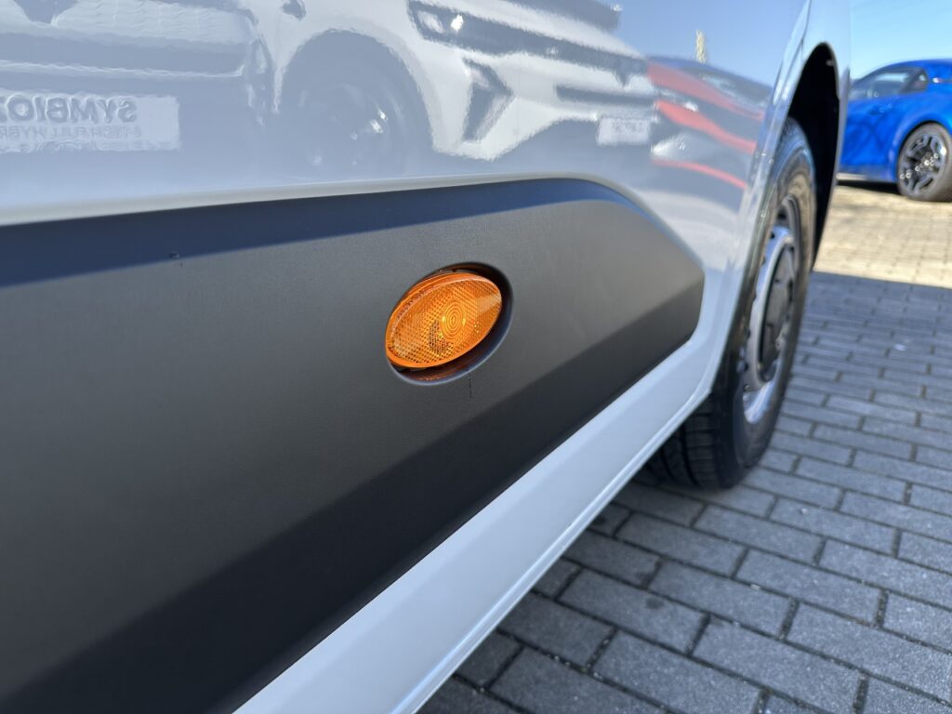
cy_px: 357
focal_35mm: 24
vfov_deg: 56.8
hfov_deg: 71.6
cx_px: 476
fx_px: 660
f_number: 1.78
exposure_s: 1/836
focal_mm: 6.86
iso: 80
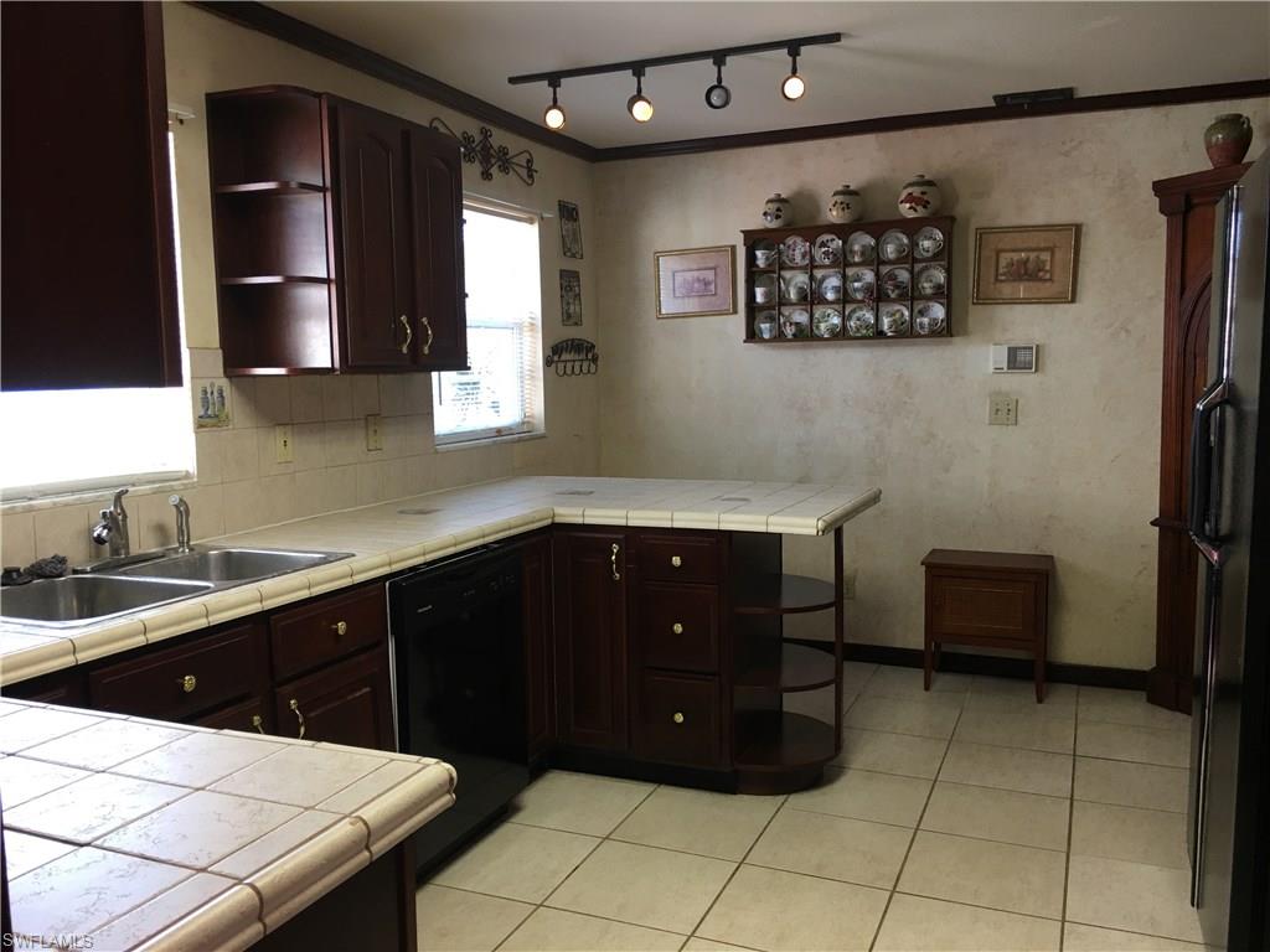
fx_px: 1064
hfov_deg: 61.7
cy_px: 476
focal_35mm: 29
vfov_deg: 48.2
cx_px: 635
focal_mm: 4.15
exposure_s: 1/30
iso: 32
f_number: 2.2
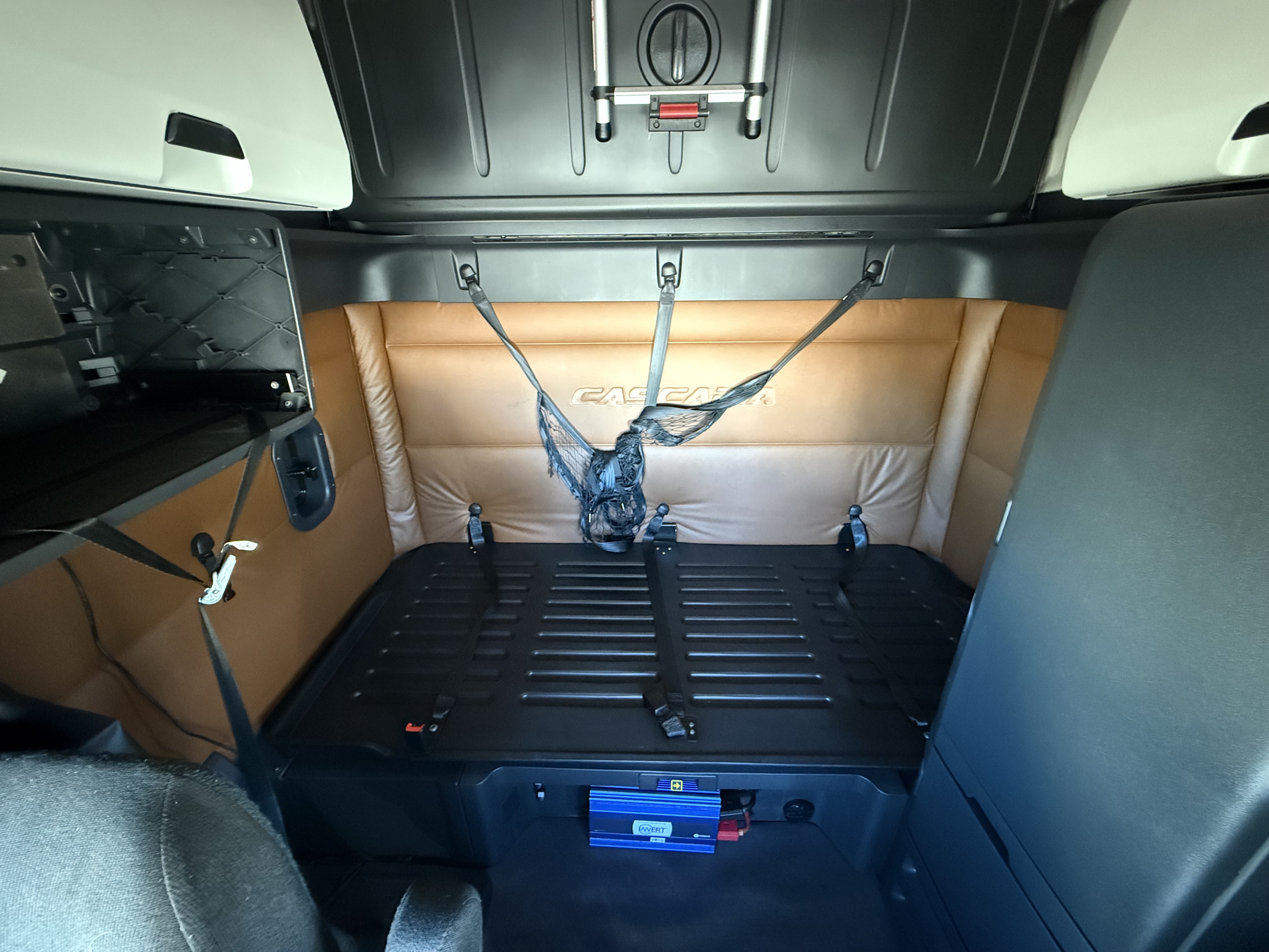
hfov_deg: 102.1
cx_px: 634
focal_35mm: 14
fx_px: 513
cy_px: 476
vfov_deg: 85.7
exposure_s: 1/53
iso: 1250
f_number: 2.2
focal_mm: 2.22
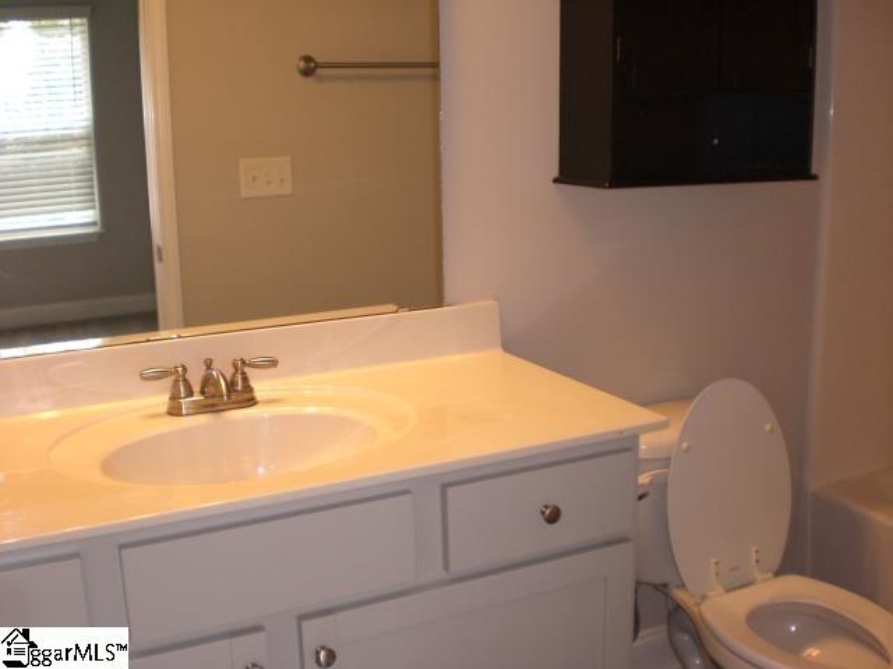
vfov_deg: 37.7
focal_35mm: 38
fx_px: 980
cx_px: 446
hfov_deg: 49.0
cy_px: 334
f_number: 3.1
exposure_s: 1/80
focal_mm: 6.3
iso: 200
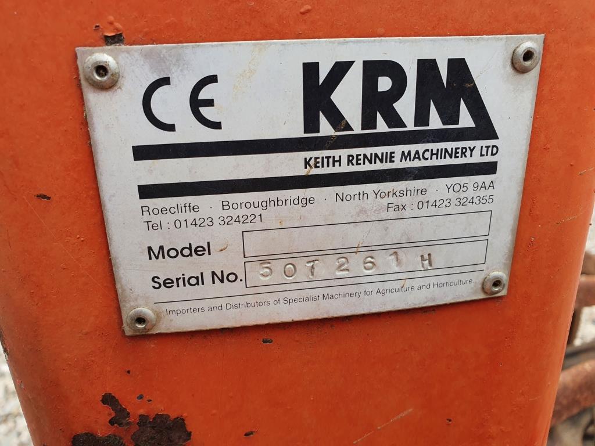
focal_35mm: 26
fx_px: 447
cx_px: 298
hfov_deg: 67.3
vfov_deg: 53.1
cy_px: 223
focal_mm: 4.32
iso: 50
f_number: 2.4
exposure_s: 1/194
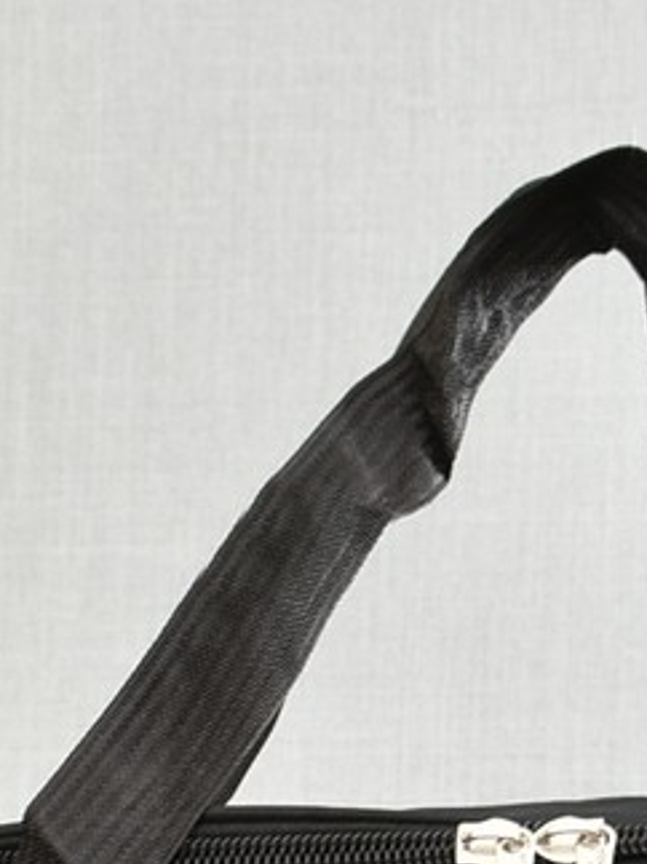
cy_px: 1140
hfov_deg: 8.1
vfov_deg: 10.6
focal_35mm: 183
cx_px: 615
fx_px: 4564
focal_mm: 32
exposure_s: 2
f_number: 7.1
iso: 100
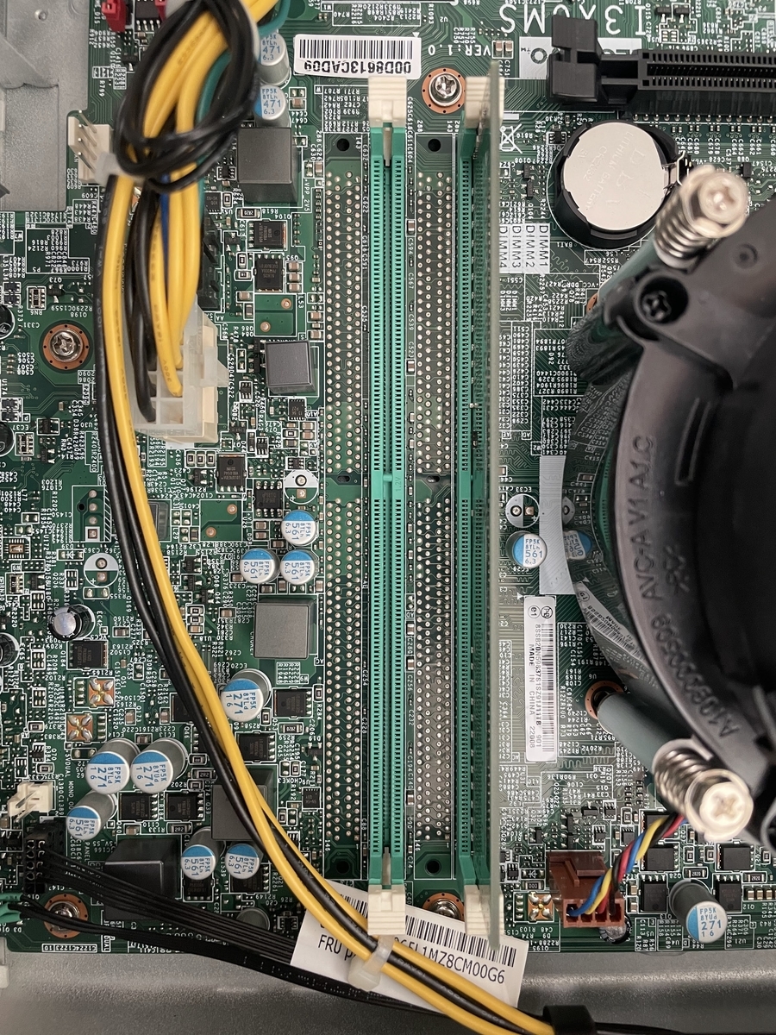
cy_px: 518
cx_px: 388
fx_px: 777
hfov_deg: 53.1
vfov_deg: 67.3
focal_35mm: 26
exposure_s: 1/60
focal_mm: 4.2
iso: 200
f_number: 1.6
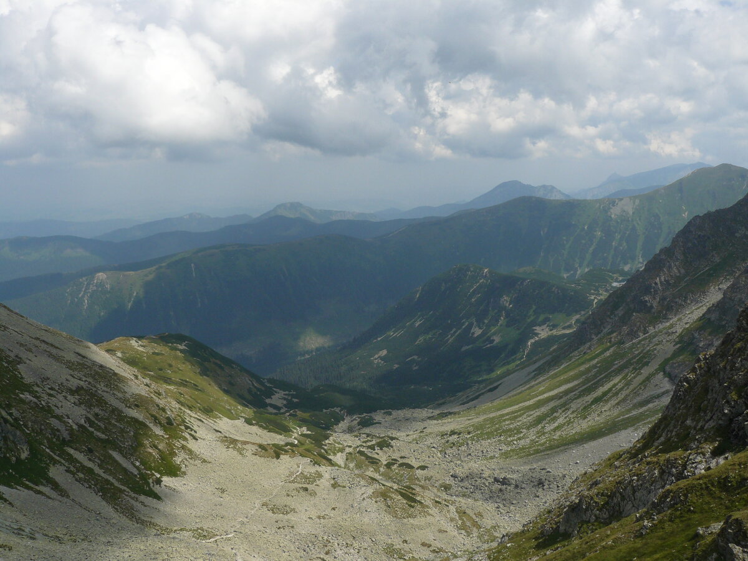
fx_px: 778
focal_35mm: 36
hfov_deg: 51.4
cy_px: 280
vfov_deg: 39.7
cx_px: 374
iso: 100
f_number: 6.3
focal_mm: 6
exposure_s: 1/400
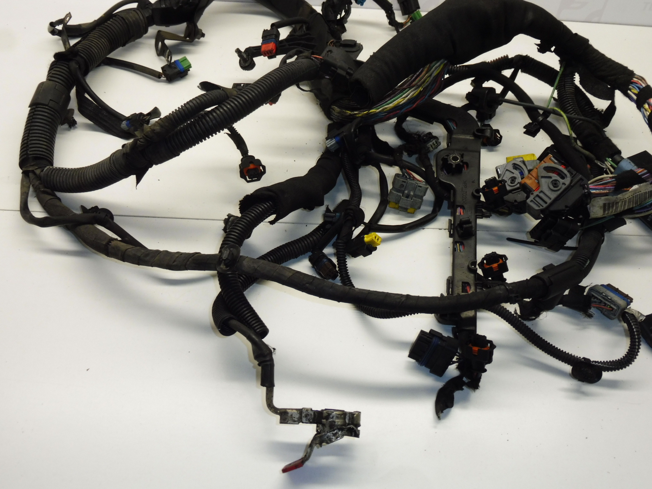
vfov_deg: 41.8
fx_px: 640
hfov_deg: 54.0
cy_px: 244
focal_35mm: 34
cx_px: 326
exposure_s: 1/80
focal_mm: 6.1
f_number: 3.5
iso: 200
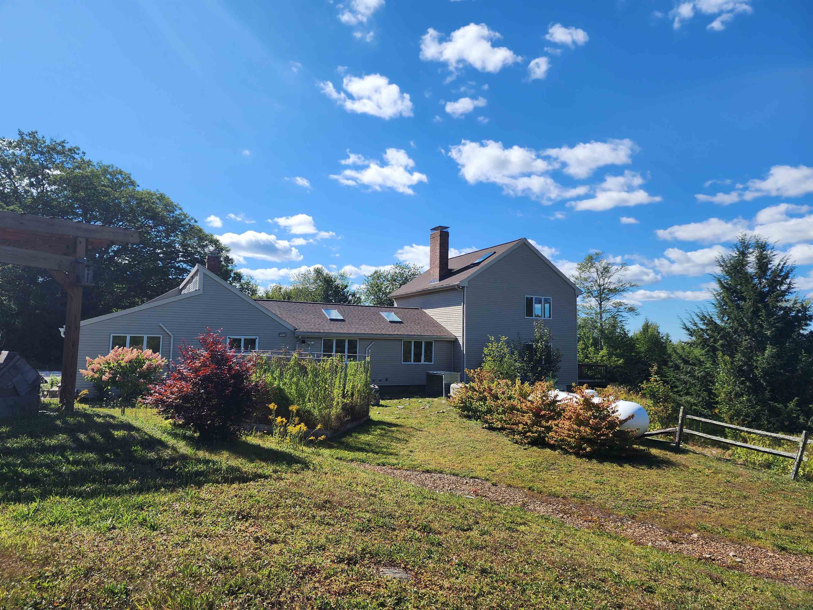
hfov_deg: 73.9
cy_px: 305
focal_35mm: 23
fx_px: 540
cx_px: 406
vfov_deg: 58.9
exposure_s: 1/1228
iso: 12
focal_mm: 6.4
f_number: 1.8
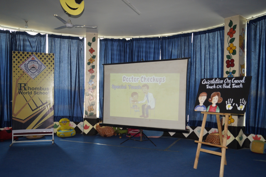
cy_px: 88
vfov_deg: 43.5
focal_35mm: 30
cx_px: 133
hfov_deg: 62.0
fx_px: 222
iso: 640
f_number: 4
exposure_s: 1/160
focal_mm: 20
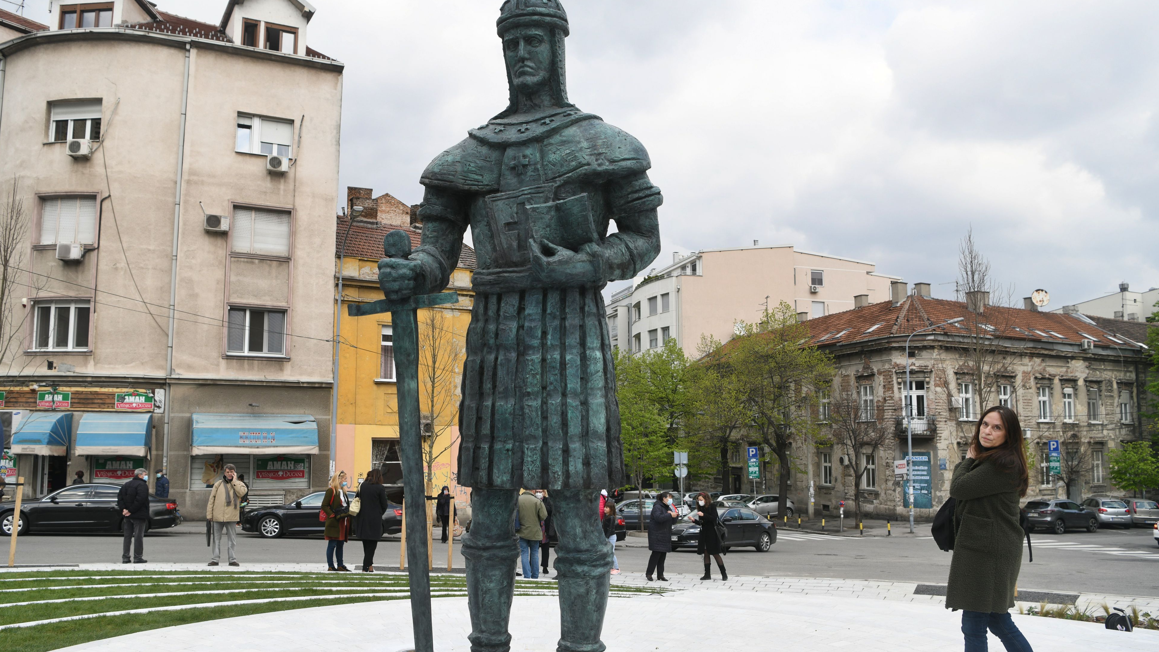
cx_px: 592
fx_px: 799
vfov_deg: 44.3
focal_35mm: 26
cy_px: 372
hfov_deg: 71.9
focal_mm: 24
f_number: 5
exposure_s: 1/1000
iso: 200
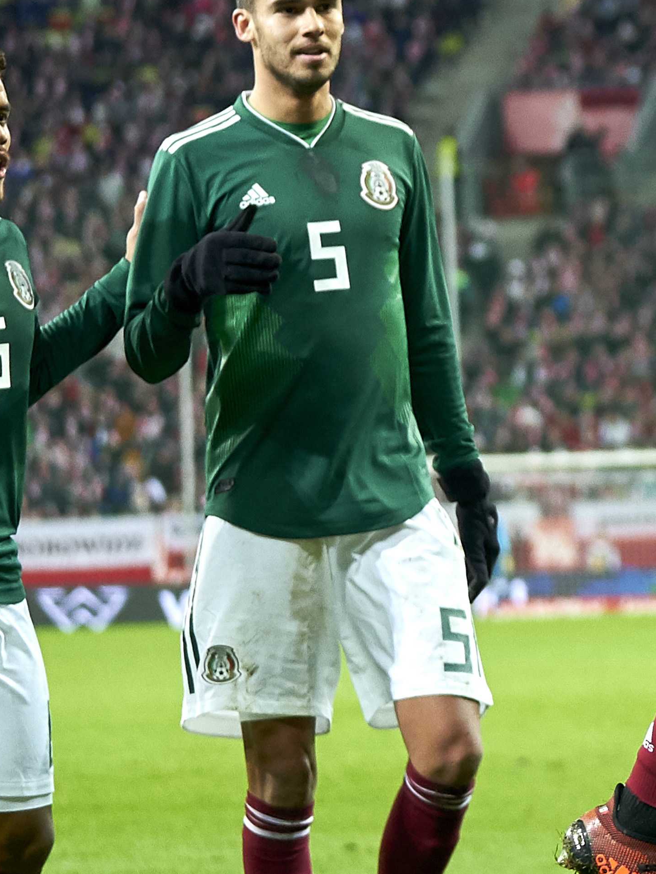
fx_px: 5203
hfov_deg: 7.1
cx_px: 969
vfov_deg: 9.6
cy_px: 423
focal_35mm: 206
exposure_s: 1/800
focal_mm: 70
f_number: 2.8
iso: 2000
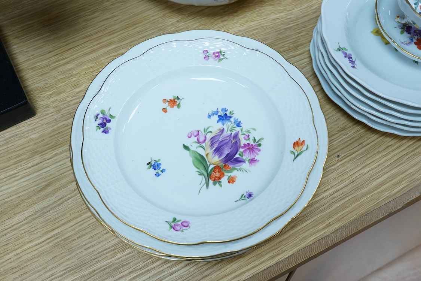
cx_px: 210
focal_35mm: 45
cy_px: 140
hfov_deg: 43.6
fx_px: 526
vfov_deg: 29.9
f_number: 16
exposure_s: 1/100
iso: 2500
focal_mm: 30
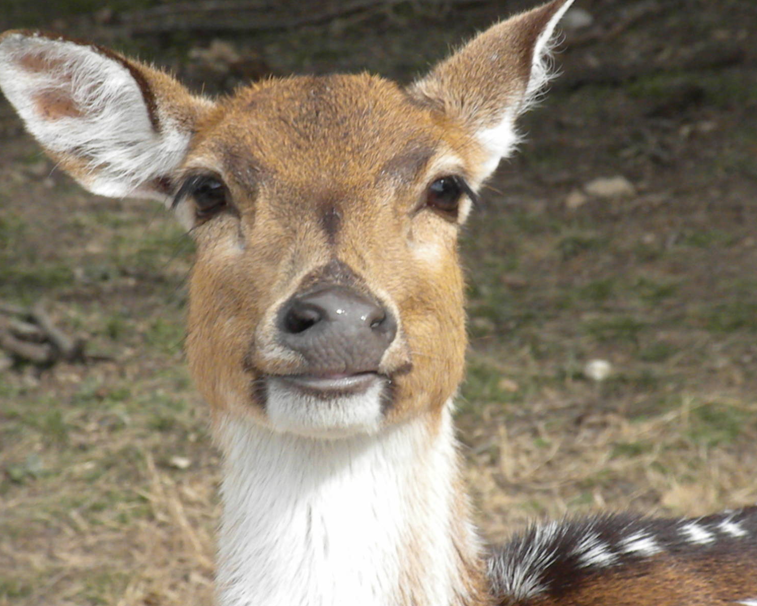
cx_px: 363
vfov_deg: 6.2
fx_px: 5578
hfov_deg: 7.8
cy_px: 304
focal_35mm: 249
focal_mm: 42.1
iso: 640
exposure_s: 1/176
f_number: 14
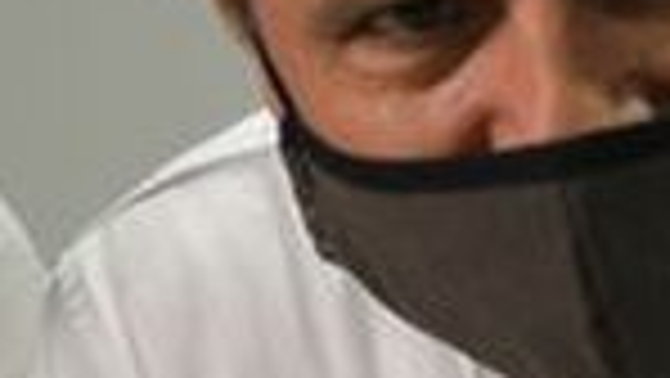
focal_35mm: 321
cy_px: 540
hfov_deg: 6.7
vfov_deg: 3.8
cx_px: 256
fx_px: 5706
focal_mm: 32
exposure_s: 1/30
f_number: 4.2
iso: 1000
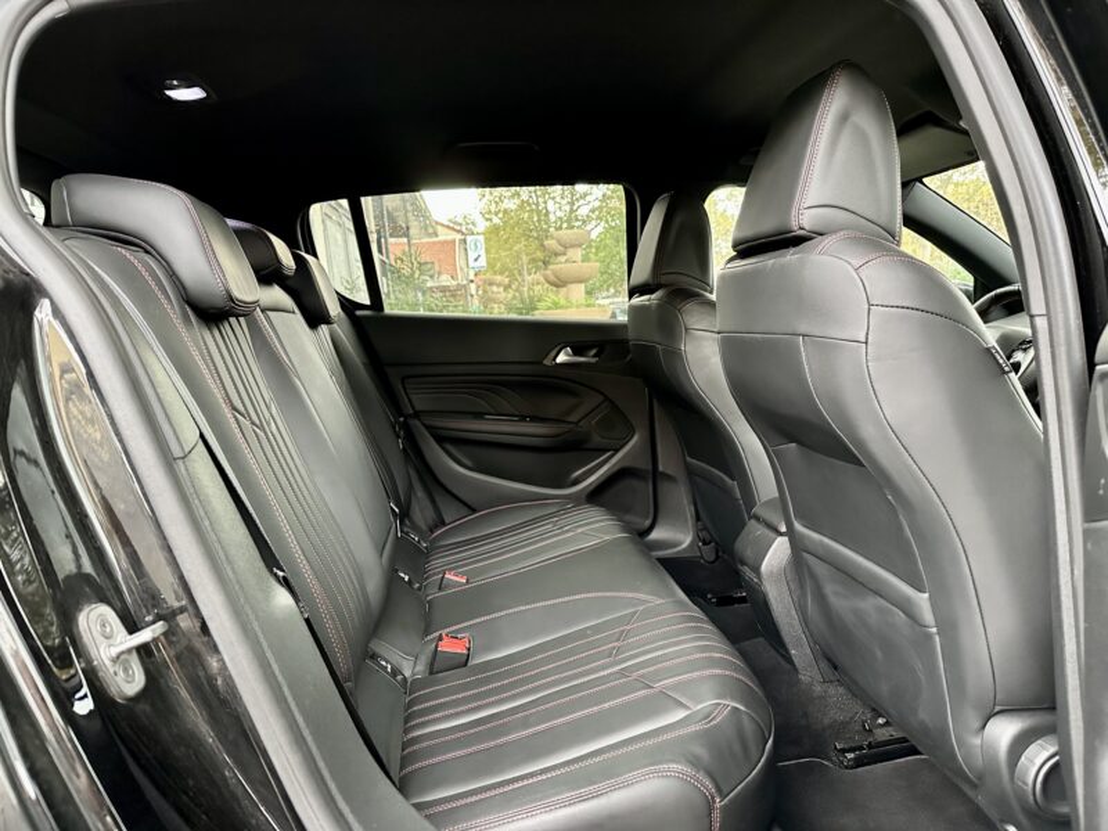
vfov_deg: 56.8
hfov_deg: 71.6
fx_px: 768
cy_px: 416
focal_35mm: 24
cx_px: 554
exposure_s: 1/58
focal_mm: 6.86
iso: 1000
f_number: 1.78
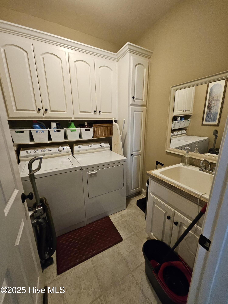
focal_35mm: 13
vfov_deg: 106.2
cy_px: 152
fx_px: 114
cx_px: 114
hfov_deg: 89.9
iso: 400
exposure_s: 1/30
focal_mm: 1.74
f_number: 2.2
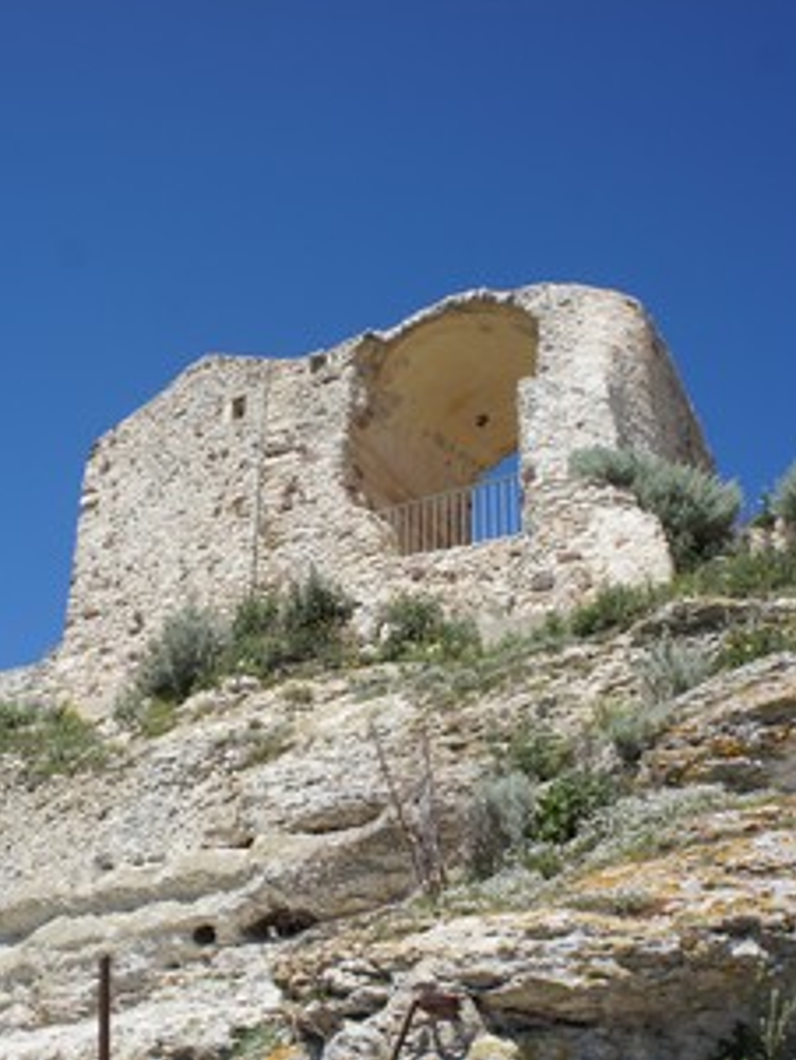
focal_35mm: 44
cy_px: 525
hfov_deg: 32.7
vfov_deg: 42.9
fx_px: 1348
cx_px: 296
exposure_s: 1/500
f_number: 8
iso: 200
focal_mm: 20
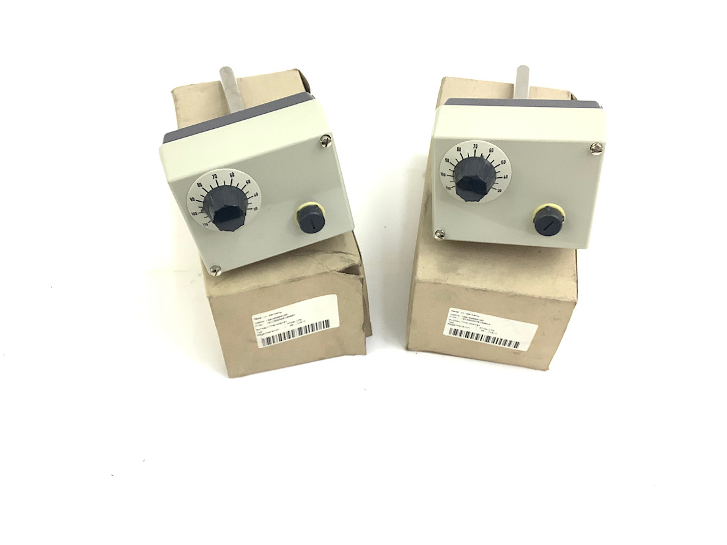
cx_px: 364
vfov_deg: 45.4
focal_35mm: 31
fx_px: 651
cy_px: 272
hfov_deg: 58.3
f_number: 2.4
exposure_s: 1/50
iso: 80
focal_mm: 3.3
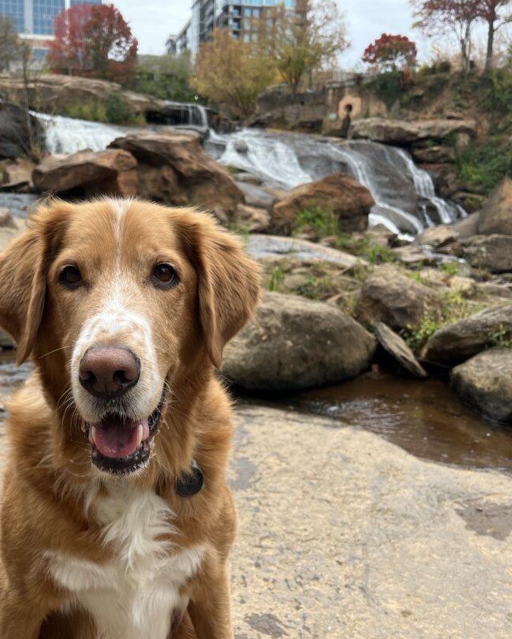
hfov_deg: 42.6
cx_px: 159
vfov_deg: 52.8
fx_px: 644
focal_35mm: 34
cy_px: 320
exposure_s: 1/381
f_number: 1.6
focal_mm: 5.1
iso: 50
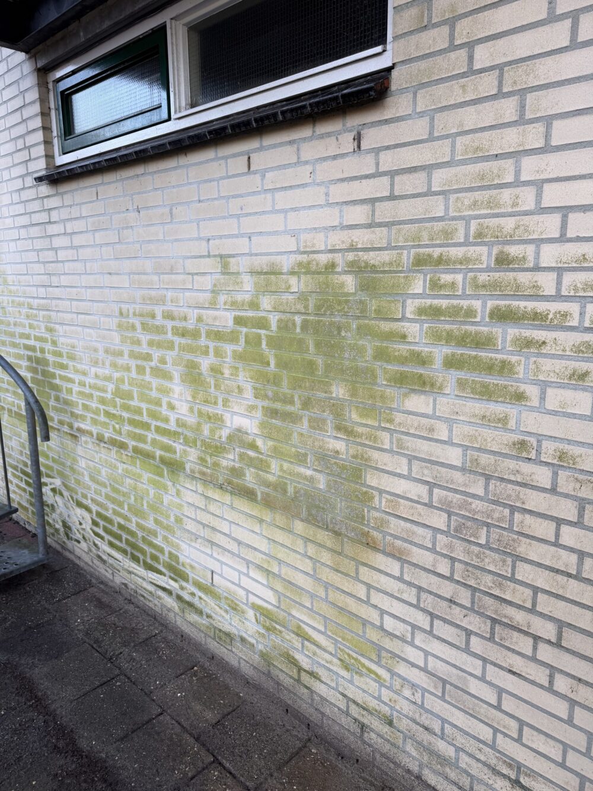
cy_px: 396
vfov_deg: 71.6
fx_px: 548
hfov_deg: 56.8
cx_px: 296
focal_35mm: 24
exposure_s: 1/121
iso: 80
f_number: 1.78
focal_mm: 6.76
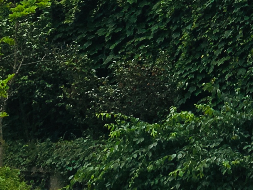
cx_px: 403
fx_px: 1045
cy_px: -151
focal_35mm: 143
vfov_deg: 9.8
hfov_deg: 12.9
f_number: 2.2
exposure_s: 1/793
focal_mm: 4.15
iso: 25
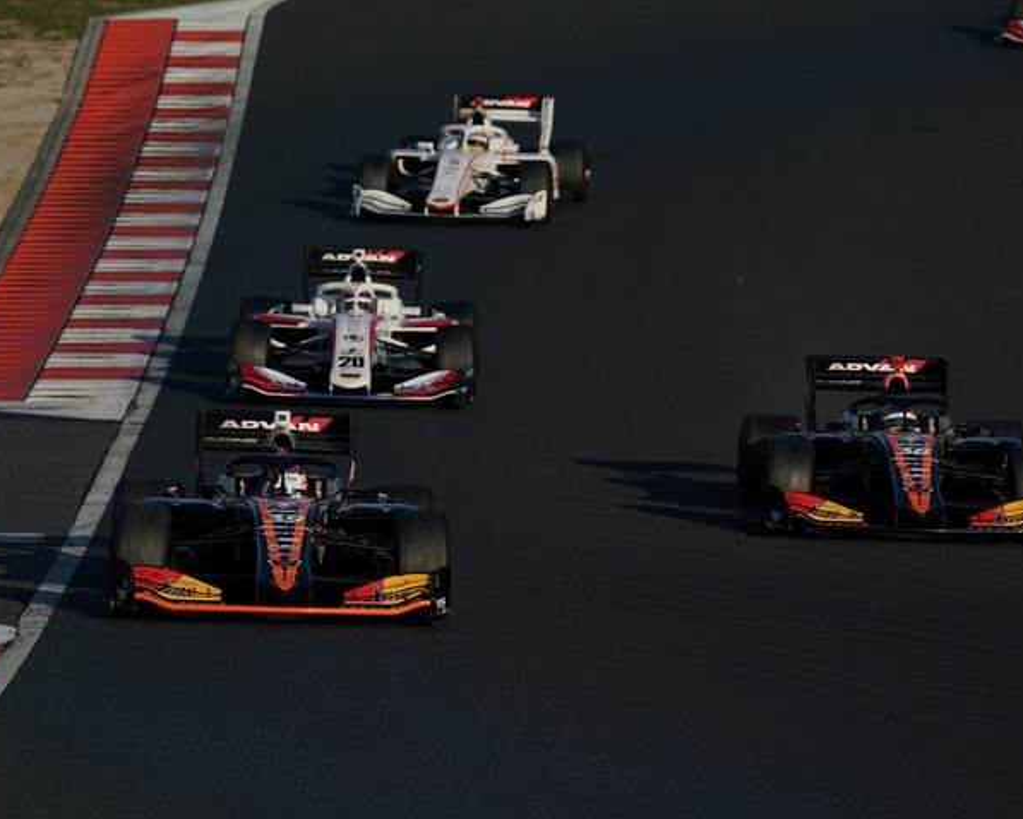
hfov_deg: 4.9
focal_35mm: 396
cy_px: 410
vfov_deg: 3.9
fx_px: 11994
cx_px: 487
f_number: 10
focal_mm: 350
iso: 200
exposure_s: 1/800
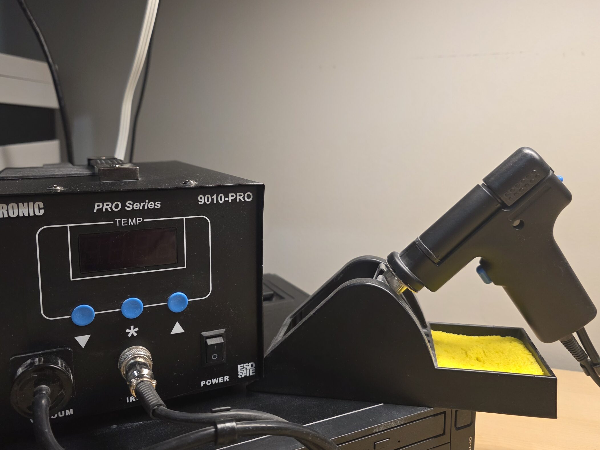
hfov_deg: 63.4
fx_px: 485
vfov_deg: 49.6
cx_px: 297
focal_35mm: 28
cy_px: 200
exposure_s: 1/120
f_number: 1.7
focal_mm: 6.3
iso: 200
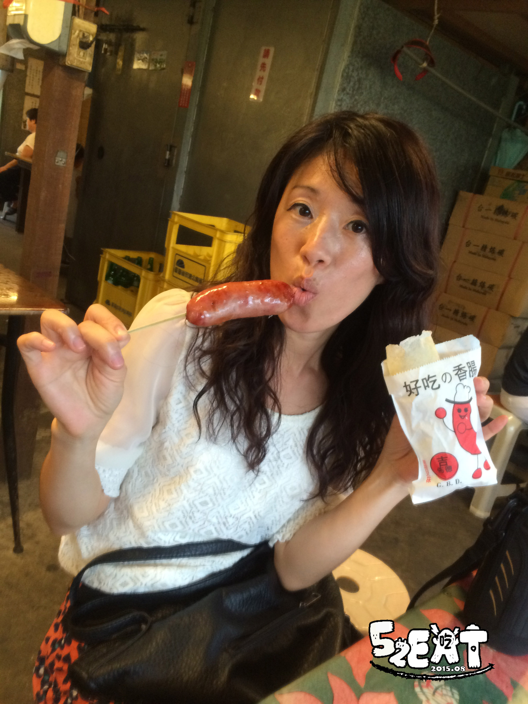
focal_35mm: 29
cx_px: 264
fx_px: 590
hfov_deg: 48.2
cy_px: 352
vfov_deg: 61.7
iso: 125
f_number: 2.2
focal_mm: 4.15
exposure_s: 1/30
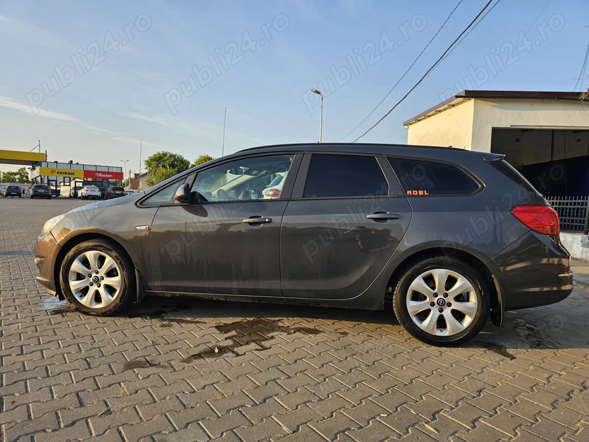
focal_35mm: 23
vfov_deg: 58.9
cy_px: 221
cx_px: 294
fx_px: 391
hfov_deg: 73.9
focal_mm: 6.3
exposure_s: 1/222
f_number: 1.7
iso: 10
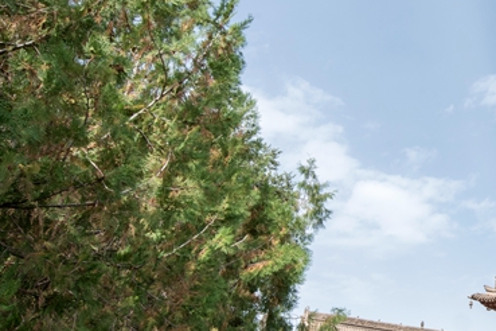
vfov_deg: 32.3
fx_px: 565
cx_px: 489
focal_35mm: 41
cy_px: 229
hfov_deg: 41.6
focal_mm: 14
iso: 160
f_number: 13
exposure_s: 1/80
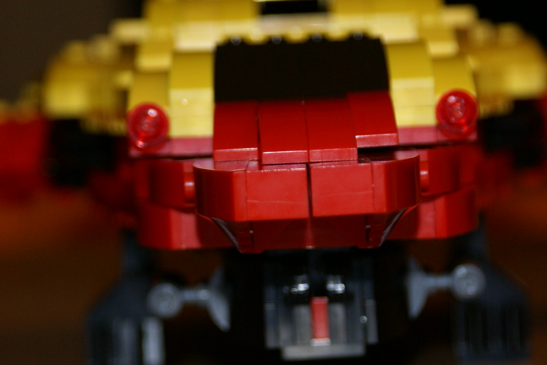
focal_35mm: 147
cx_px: 314
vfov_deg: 9.3
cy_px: 168
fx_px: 2233
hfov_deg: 14.0
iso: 400
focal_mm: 60
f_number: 5.6
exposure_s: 1/100
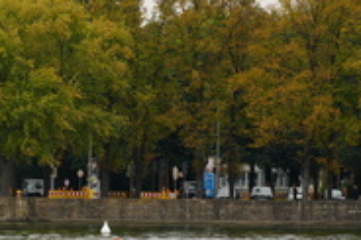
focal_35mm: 425
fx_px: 4254
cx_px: 26
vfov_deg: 3.2
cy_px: 272
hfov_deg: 4.9
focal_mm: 84
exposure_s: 1/160
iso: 200
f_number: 5.6
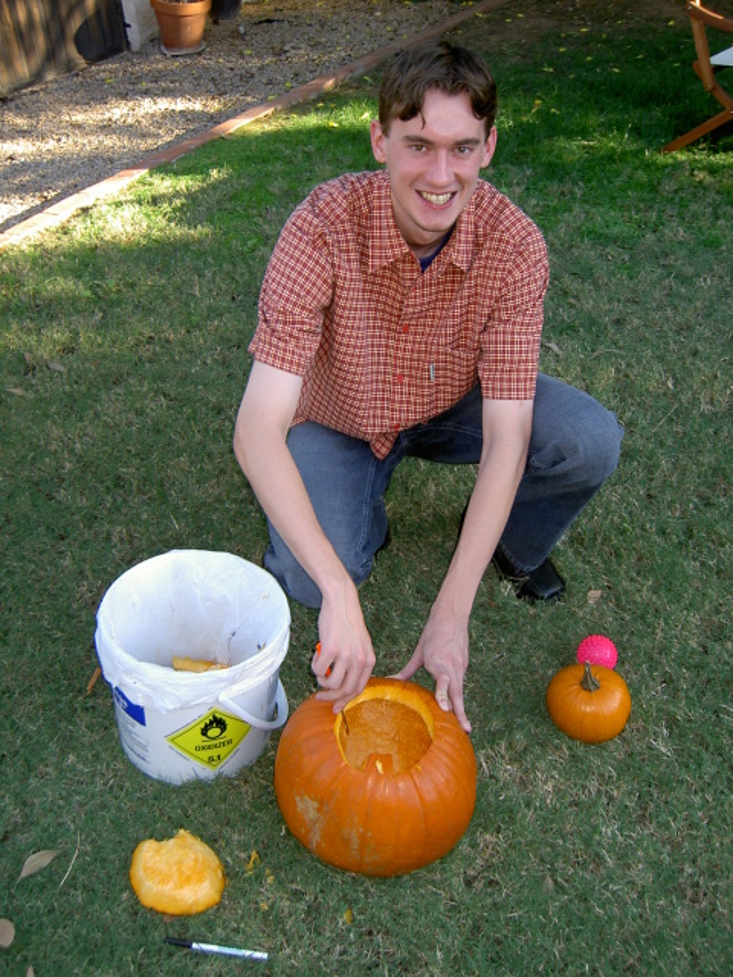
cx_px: 366
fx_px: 960
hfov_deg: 41.8
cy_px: 488
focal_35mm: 34
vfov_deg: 54.0
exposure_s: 1/60
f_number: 2.8
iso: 50
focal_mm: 5.6
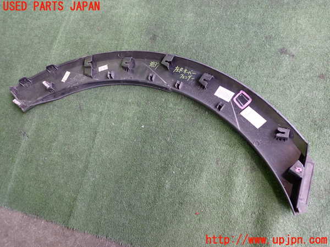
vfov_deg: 46.8
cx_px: 165
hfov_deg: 60.0
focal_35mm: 30
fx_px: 286
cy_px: 124
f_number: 2.3
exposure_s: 1/30
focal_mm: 5.4
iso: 200
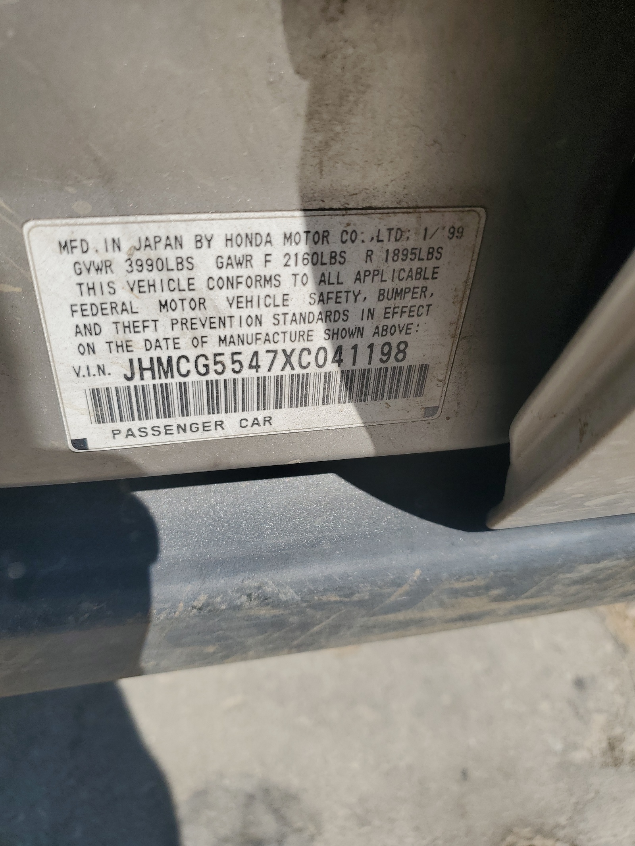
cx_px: 318
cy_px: 423
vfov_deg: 67.3
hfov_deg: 53.1
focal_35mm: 26
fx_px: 636
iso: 50
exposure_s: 1/5000
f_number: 1.5
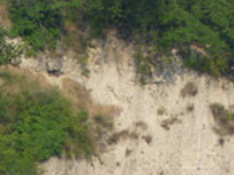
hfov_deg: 2.0
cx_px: 236
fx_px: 6735
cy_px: -209
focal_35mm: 998
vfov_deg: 1.5
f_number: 5.8
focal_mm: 32.4
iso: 100
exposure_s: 1/250
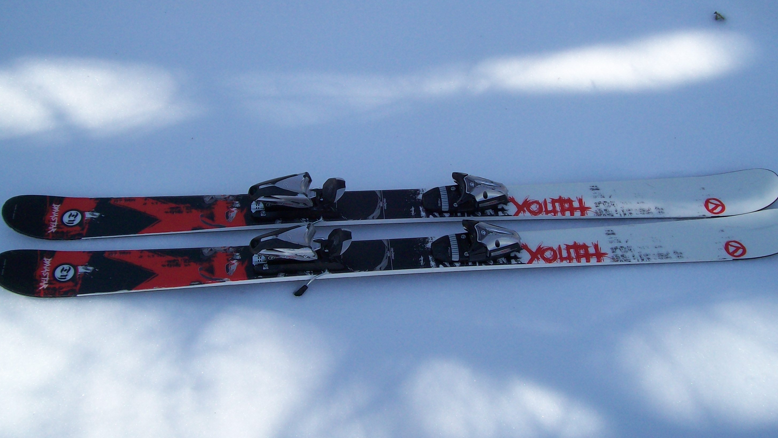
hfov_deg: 49.4
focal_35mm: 41
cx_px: 399
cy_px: 157
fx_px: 846
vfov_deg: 28.9
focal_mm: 6
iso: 80
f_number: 4.8
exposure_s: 1/317
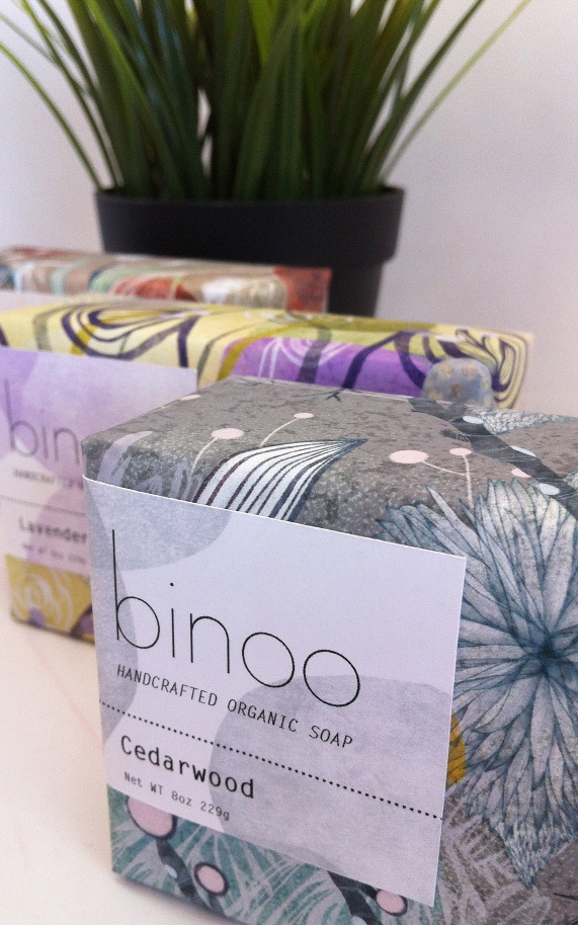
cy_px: 468
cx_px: 266
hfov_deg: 33.6
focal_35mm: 38
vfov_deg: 51.5
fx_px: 958
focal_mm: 3.85
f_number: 2.8
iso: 125
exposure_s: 1/100
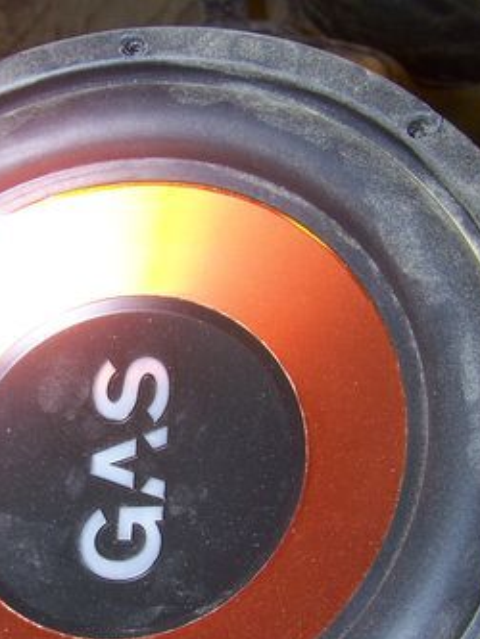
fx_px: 1349
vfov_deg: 26.5
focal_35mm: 73
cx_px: 136
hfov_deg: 20.1
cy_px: 428
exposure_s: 1/60
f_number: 2.8
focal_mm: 6.3
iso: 80
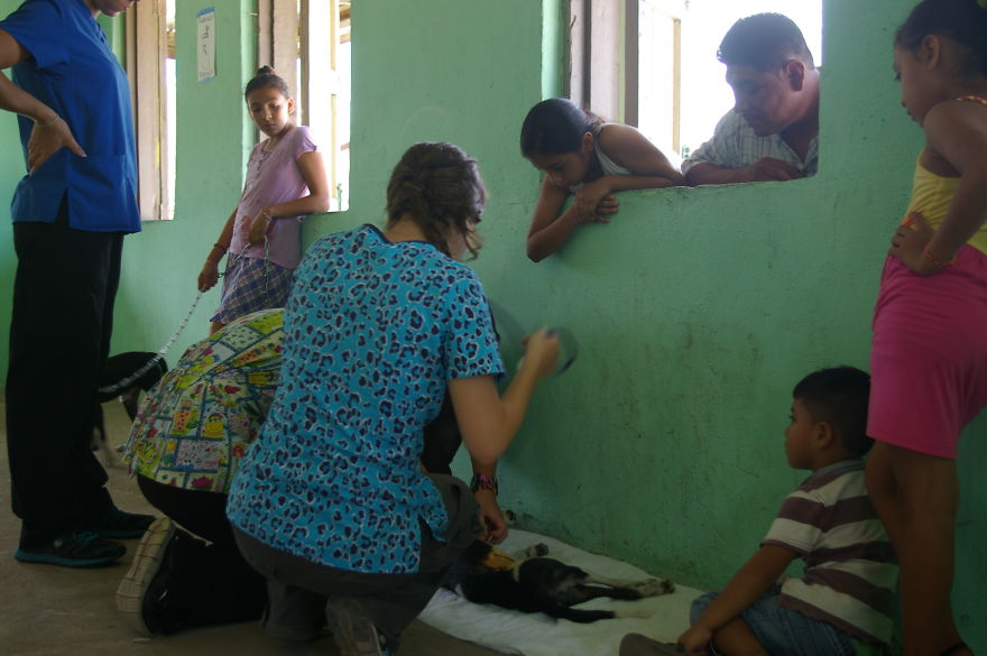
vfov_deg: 28.9
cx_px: 494
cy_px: 328
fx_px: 1274
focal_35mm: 46
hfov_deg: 42.4
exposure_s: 1/30
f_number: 4
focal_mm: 31
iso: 200
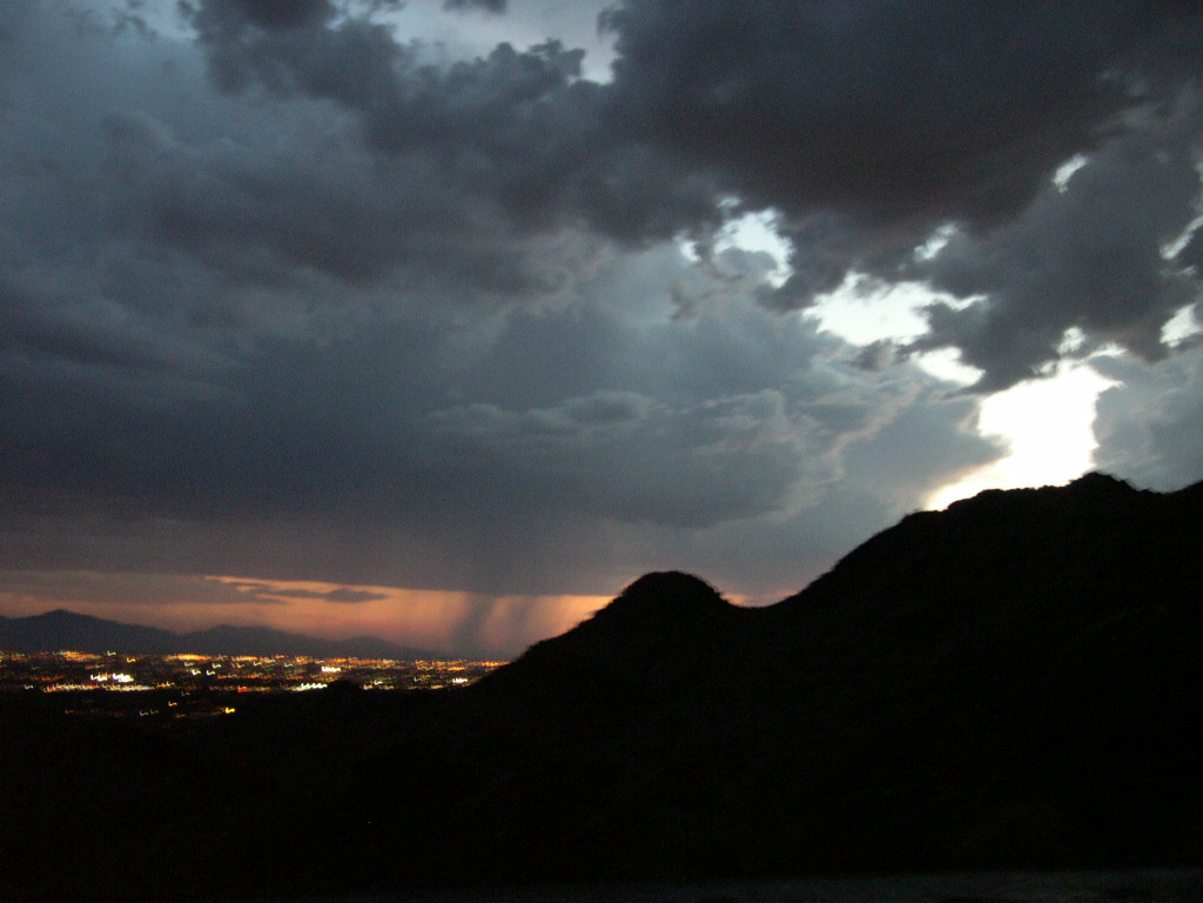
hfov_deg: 49.0
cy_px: 452
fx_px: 1321
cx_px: 602
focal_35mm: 38
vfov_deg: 37.7
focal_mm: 8
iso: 400
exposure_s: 1/8.9
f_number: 2.8
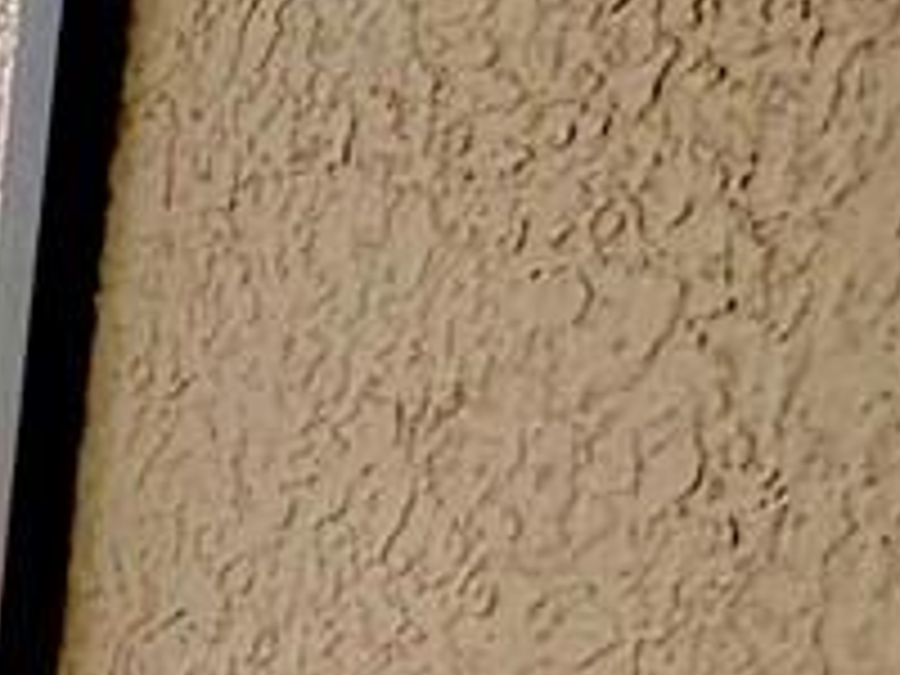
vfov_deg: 12.2
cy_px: 1184
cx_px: -2452
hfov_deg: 8.9
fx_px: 2912
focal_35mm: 112
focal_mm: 2.22
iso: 50
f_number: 2.2
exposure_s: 1/223
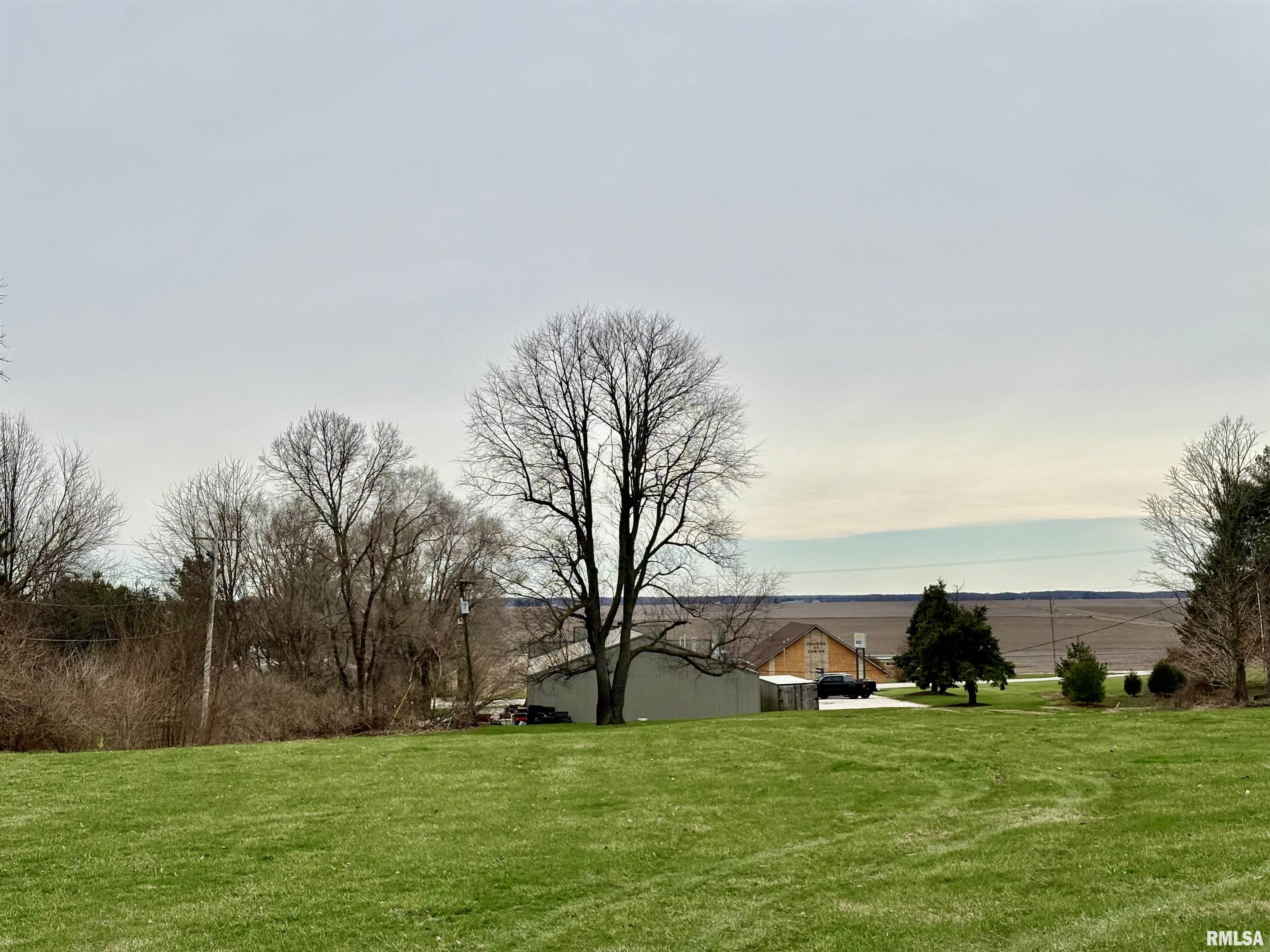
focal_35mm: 52
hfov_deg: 36.8
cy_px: 476
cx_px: 635
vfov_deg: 28.0
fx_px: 1908
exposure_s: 1/4065
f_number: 1.6
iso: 32
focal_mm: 5.96
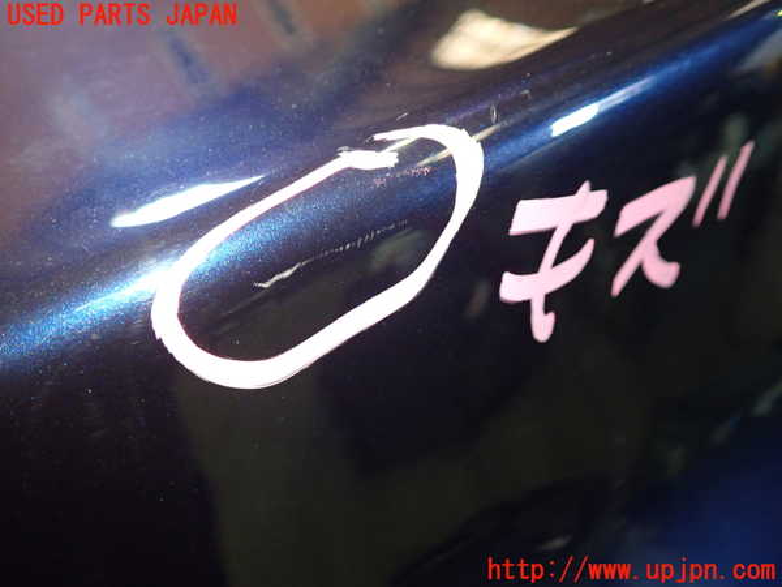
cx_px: 391
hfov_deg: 60.0
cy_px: 294
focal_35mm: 30
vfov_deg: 46.8
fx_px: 678
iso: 500
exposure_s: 1/30
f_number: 2.3
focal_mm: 5.4
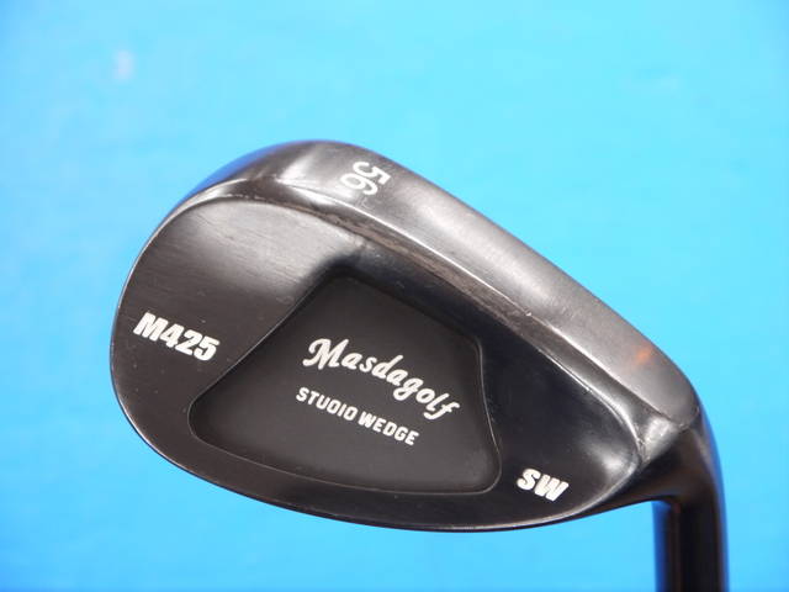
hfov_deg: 23.3
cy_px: 296
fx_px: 1915
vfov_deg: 17.6
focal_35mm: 84
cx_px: 394
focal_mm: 42
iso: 800
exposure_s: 1/60
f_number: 5.6
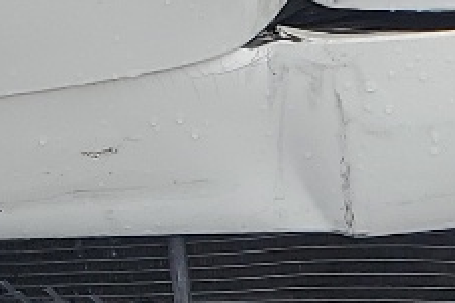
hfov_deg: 10.6
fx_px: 2426
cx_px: 435
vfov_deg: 7.0
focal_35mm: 192
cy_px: 509
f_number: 1.5
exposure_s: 1/909
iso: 50
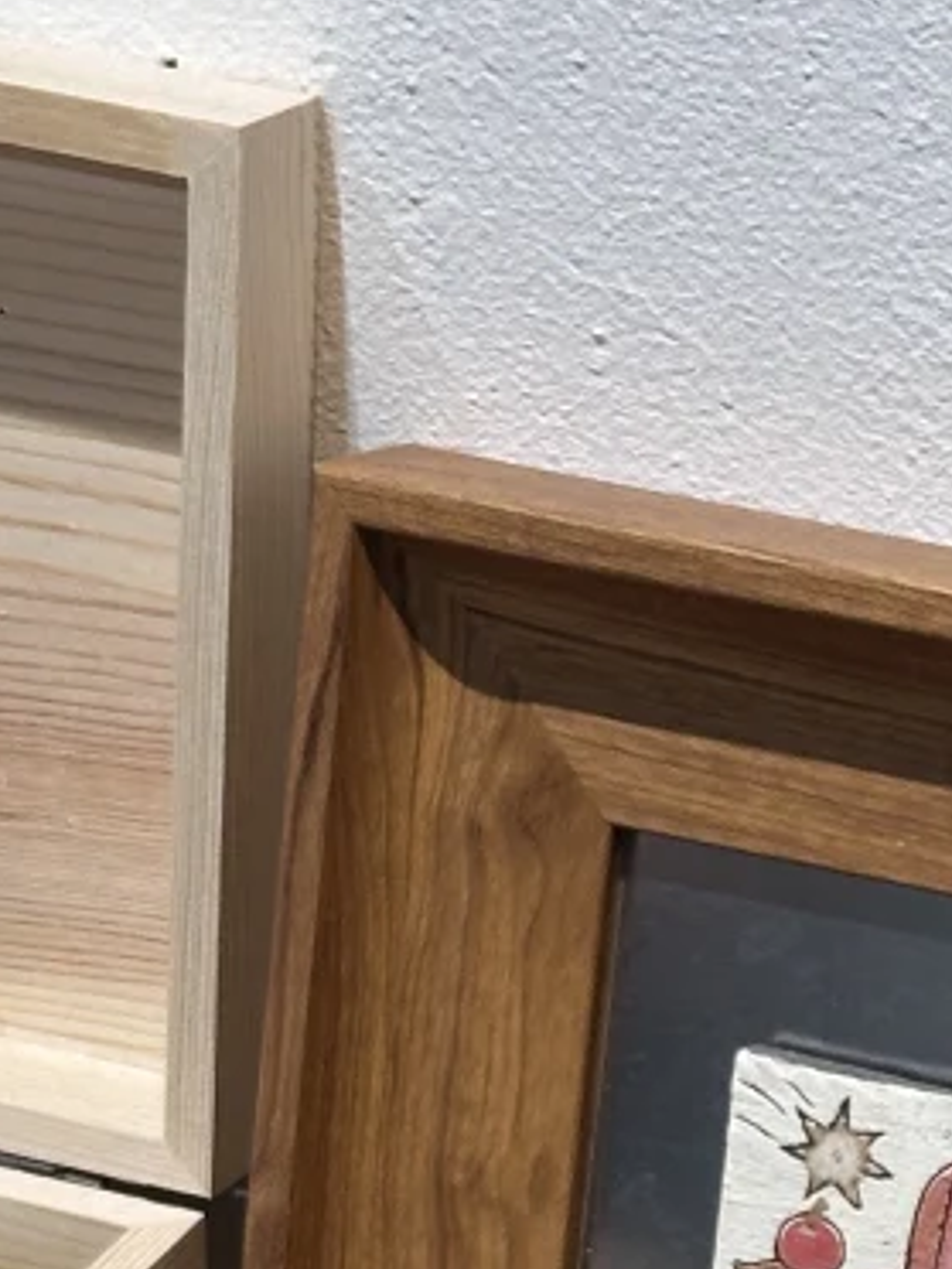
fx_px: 6820
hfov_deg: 8.0
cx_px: 665
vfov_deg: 10.3
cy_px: 1910
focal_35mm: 186
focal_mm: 6.86
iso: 50
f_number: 1.78
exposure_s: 1/223
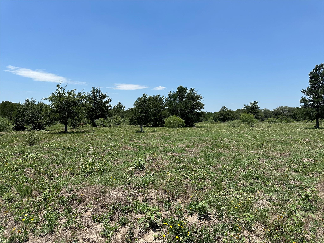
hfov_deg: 71.6
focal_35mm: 24
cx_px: 162
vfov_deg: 56.8
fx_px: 225
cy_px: 122
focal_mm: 6.86
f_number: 1.78
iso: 80
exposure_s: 1/5000
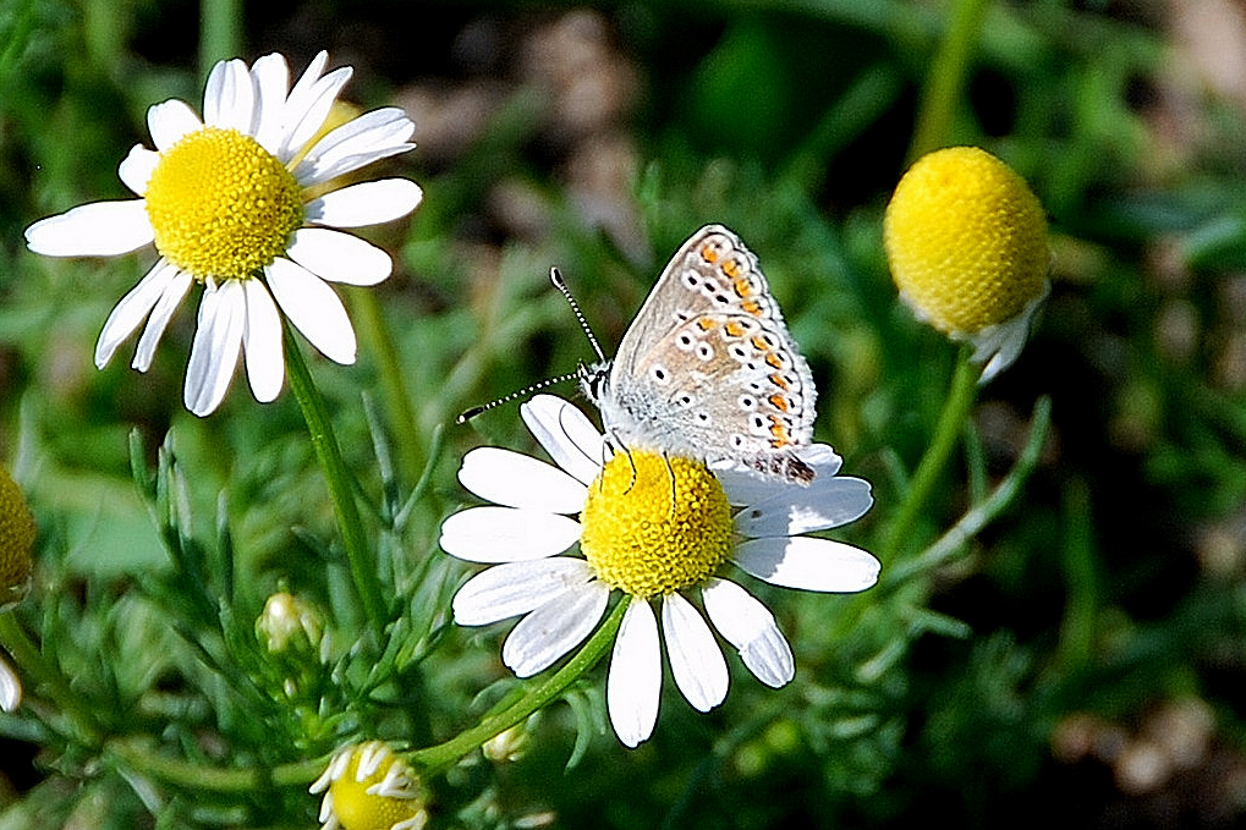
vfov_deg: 4.5
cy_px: 412
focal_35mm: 302
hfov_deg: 6.8
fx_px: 10450
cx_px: 622
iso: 100
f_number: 8
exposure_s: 1/160
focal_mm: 200
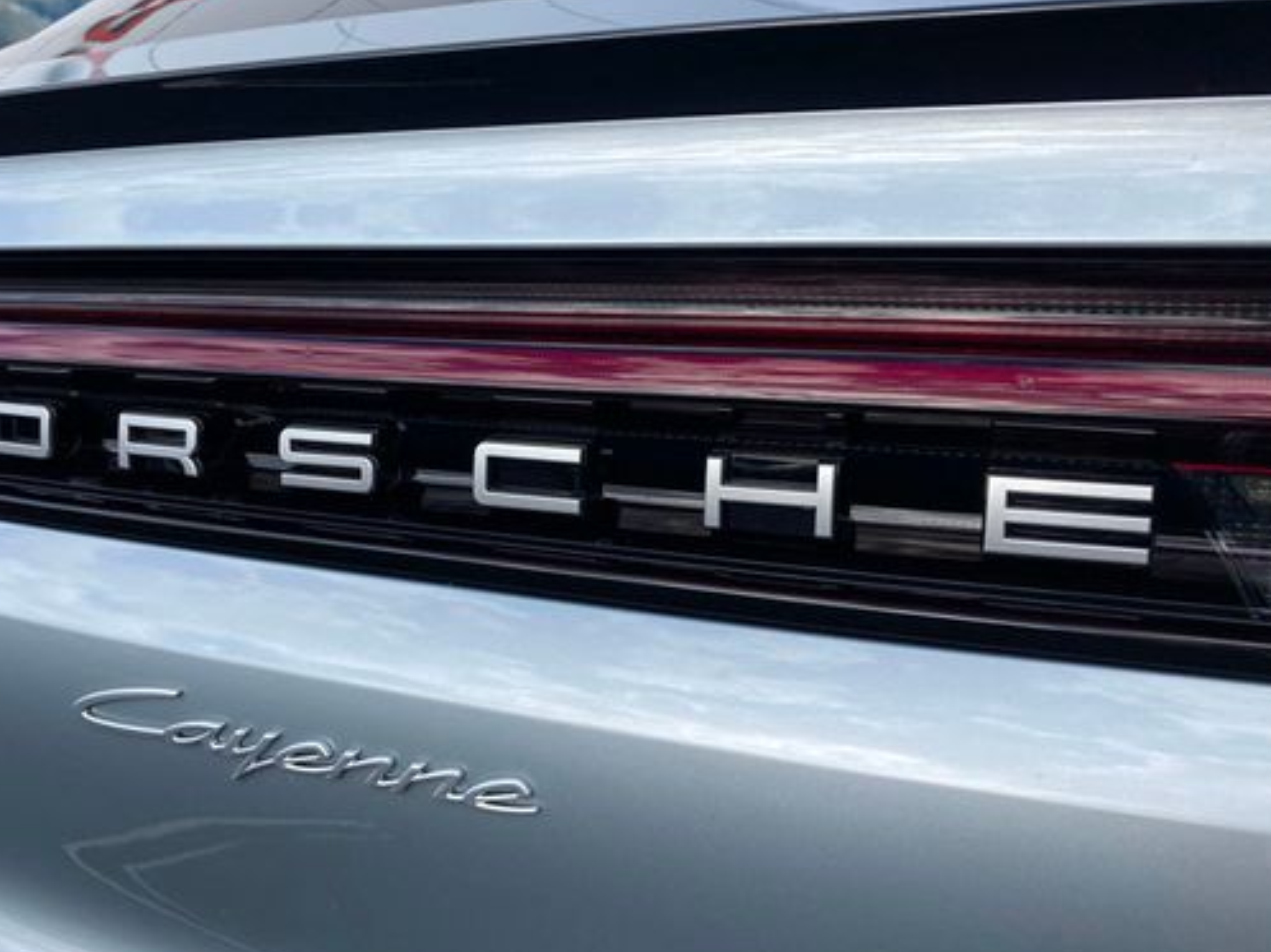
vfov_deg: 39.6
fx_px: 1321
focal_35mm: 36
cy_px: 459
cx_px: 490
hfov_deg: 50.9
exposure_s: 1/1066
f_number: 1.8
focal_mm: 3.99
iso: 20
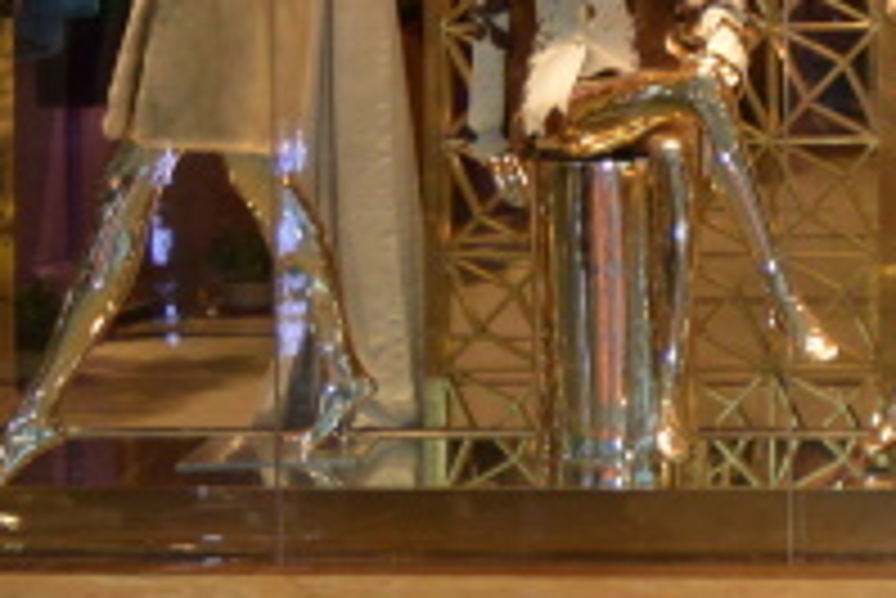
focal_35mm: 154
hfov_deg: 11.5
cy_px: -200
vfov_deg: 8.8
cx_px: 1977
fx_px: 3836
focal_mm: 20
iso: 400
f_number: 4
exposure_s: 1/100
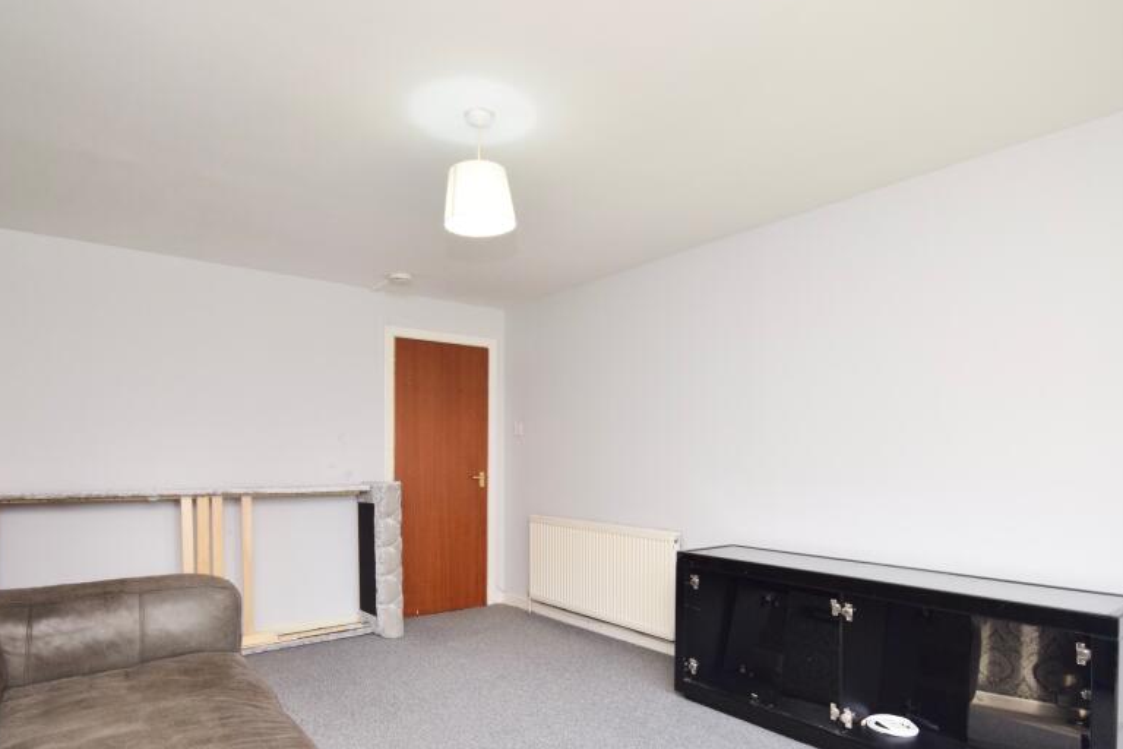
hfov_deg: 84.0
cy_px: 476
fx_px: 624
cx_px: 572
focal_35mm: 20
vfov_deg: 61.0
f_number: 7.1
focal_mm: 10
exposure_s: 1/60
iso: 800
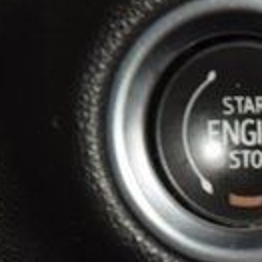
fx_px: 3733
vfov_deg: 4.0
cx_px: 598
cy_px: 273
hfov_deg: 4.0
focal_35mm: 436
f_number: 8
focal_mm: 70
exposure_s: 1/125
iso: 100
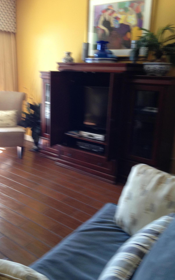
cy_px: 137
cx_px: 70
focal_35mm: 36
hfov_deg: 35.2
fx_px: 275
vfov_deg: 54.0
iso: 125
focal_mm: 4.12
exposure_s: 1/20
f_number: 2.4
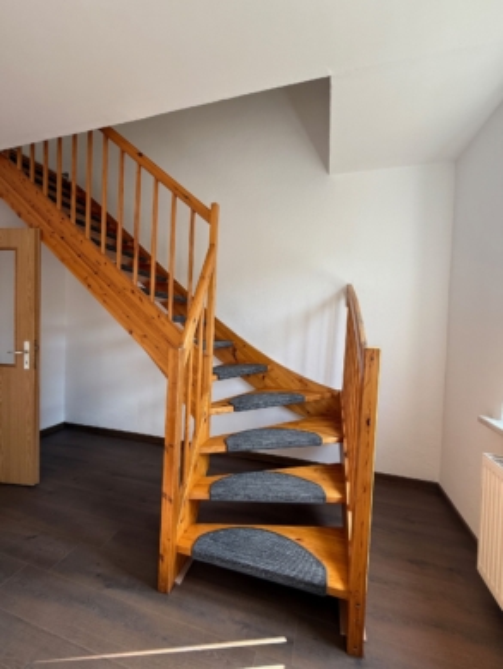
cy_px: 334
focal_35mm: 14
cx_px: 252
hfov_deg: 85.7
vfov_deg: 102.0
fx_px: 271
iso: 50
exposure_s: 1/111
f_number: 2.2
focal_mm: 2.22
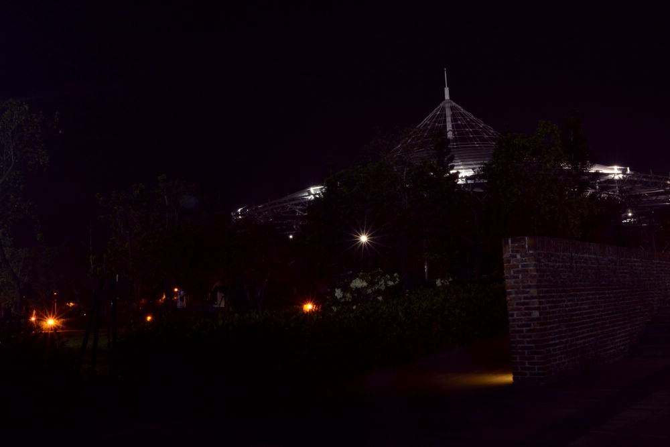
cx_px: 335
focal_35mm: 36
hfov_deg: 53.1
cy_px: 224
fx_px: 670
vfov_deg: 36.9
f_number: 22
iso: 100
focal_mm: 24
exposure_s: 12.4
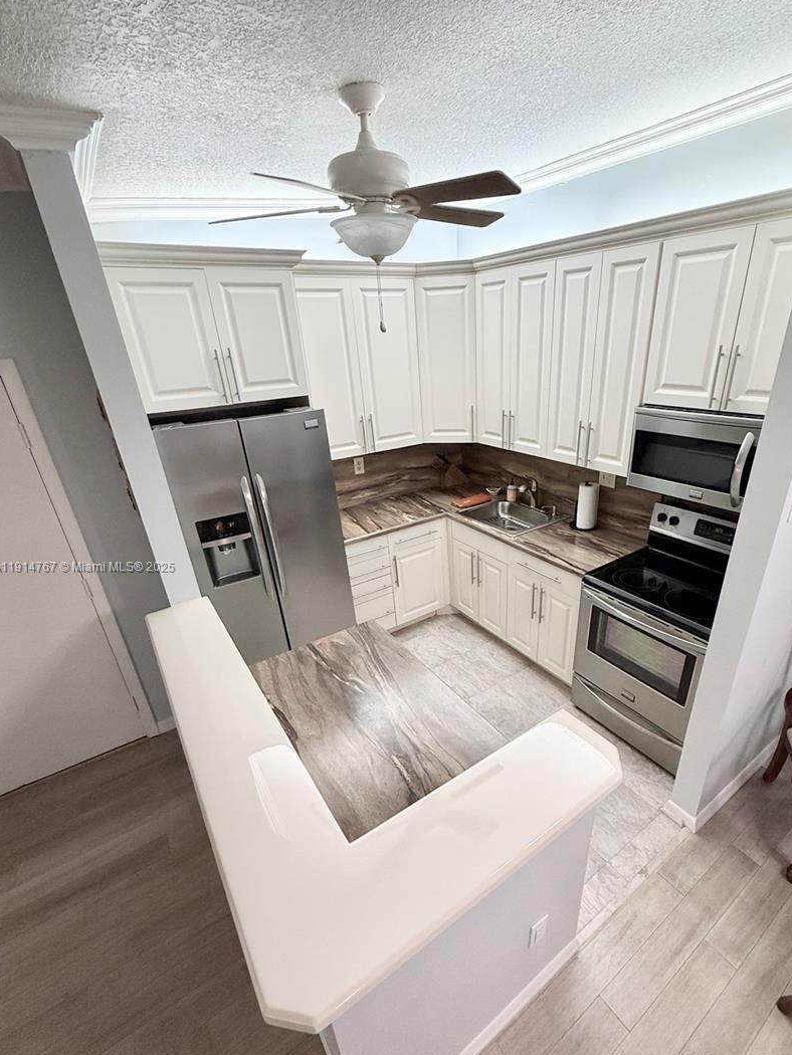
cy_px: 568
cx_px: 442
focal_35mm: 16
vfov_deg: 94.3
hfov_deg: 77.8
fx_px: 488
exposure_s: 1/120
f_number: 2.2
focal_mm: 2.22
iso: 200
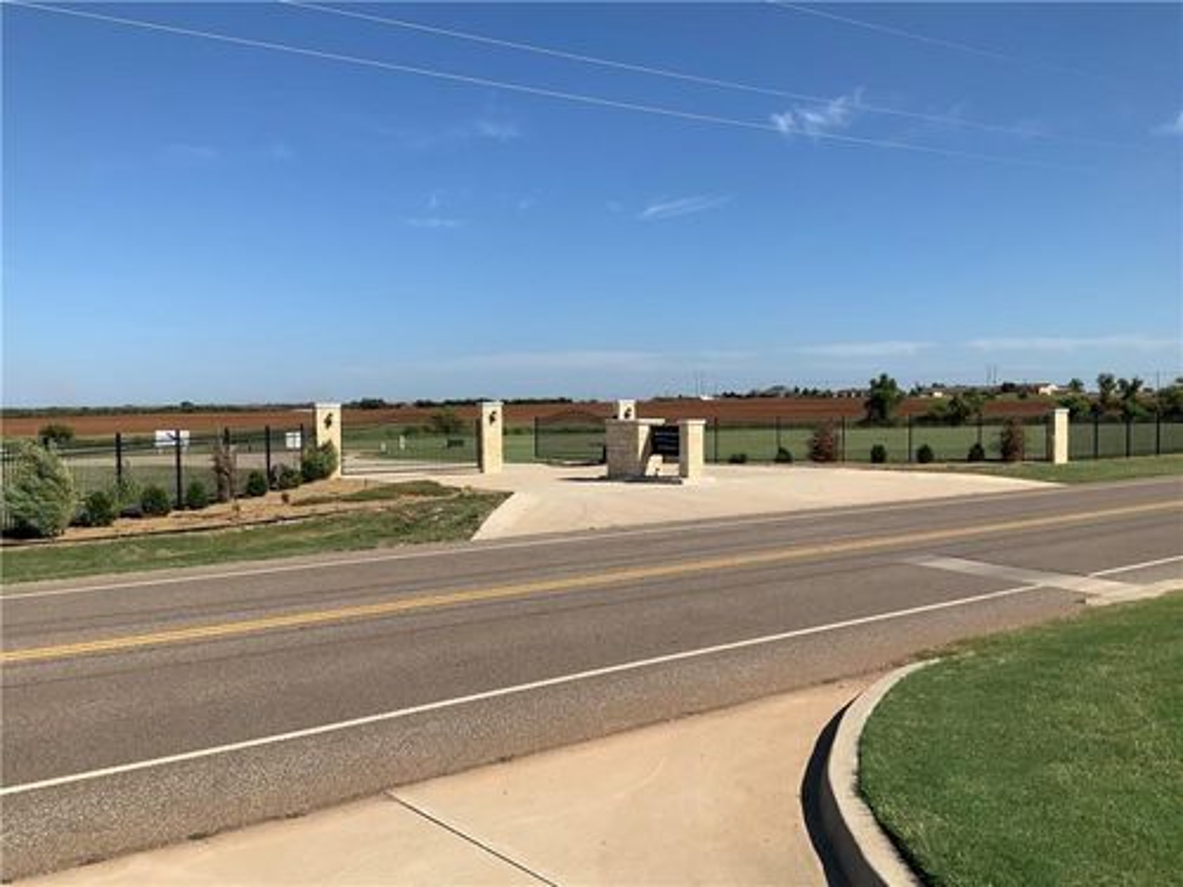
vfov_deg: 48.2
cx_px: 592
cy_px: 444
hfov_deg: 61.7
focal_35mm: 29
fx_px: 991
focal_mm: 3
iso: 20
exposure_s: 1/2801
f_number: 1.8
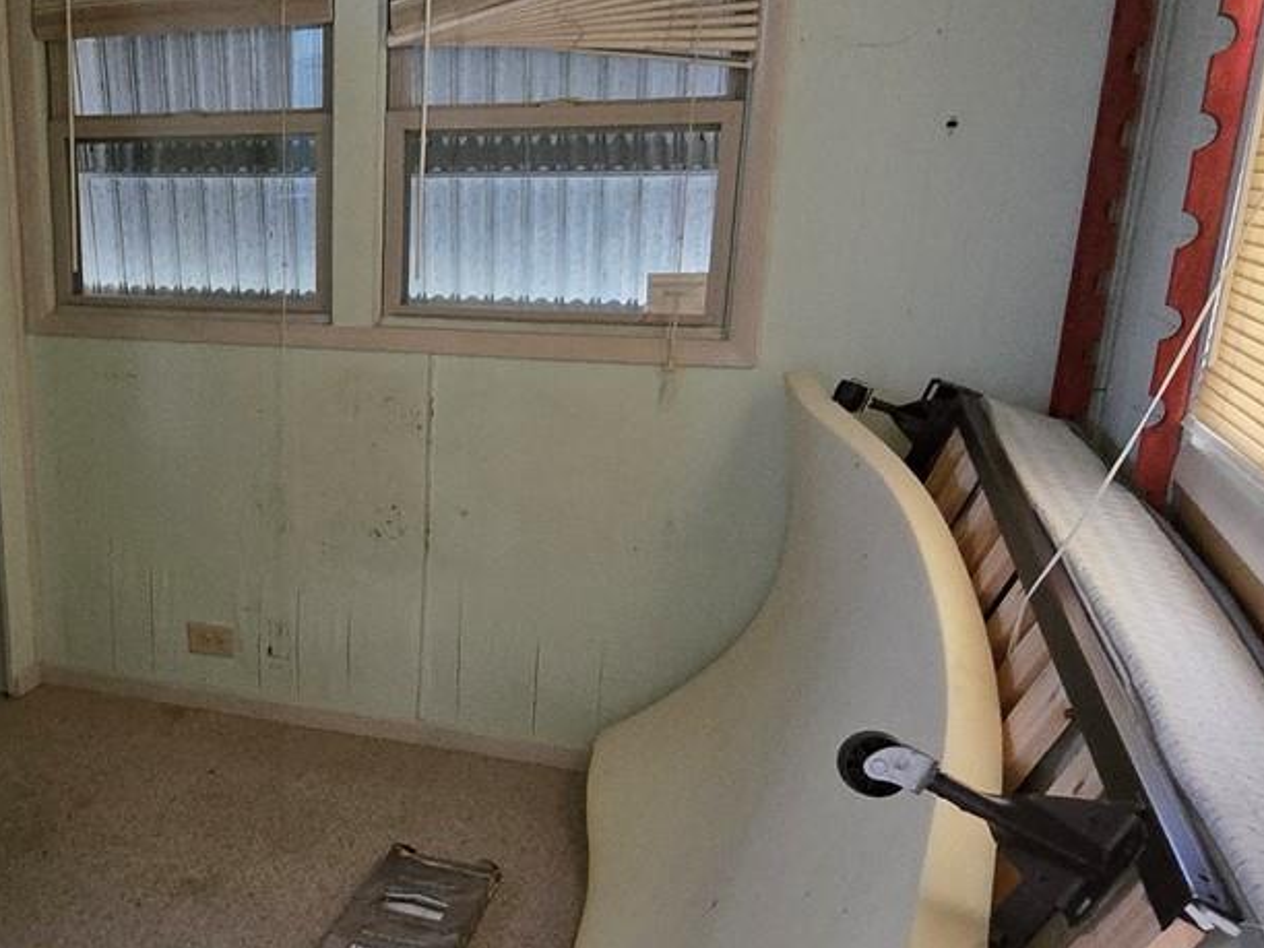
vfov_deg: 41.6
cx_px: 190
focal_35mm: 34
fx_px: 1242
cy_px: 570
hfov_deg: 49.6
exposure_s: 1/40
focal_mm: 2.2
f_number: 2.2
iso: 1250
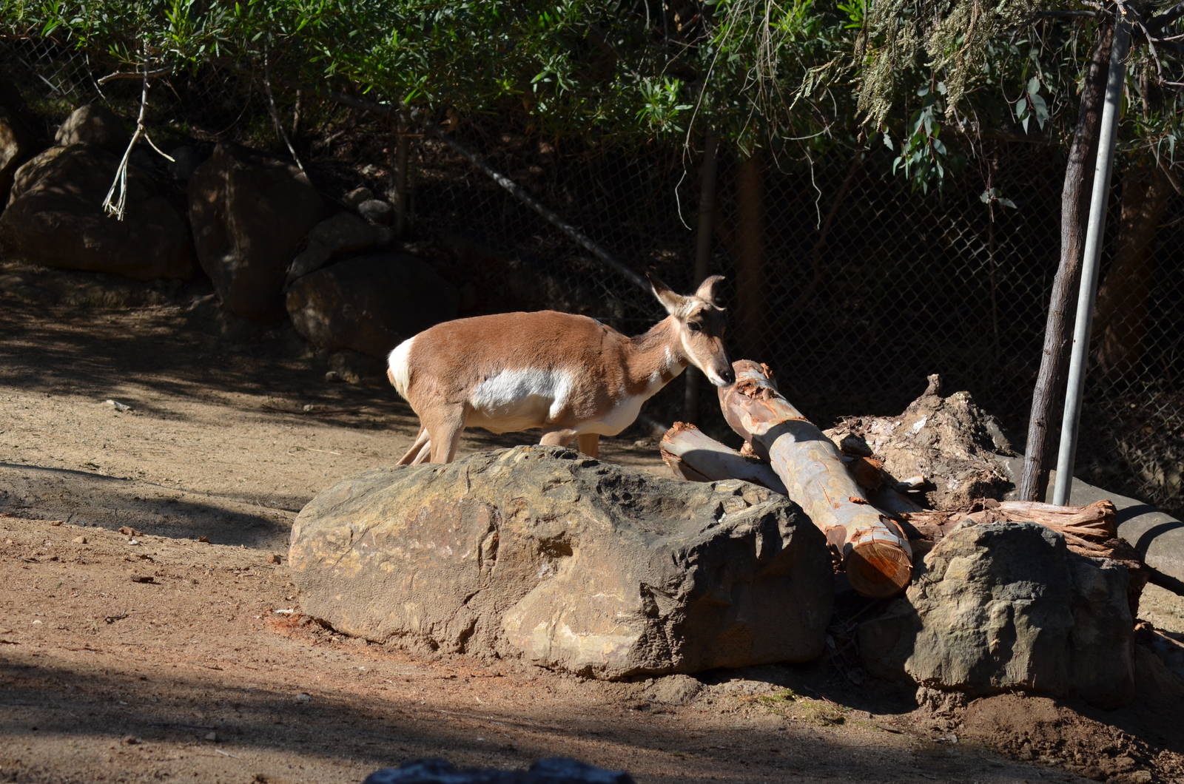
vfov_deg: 7.9
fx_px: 5711
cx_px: 592
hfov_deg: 11.8
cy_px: 392
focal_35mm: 174
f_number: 6.3
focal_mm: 116
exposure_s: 1/640
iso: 200
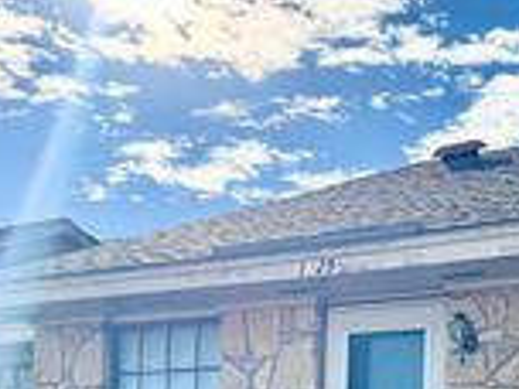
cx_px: 461
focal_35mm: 79
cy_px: 473
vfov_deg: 17.7
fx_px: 1184
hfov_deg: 24.1
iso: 80
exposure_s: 1/7092
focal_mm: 6.76
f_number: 1.78
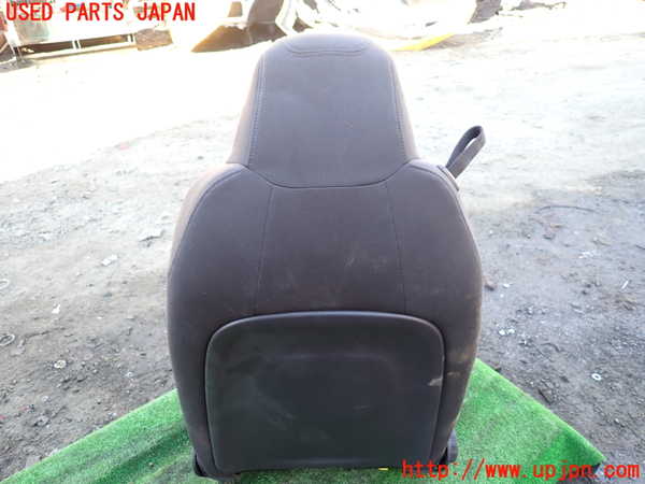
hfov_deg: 69.4
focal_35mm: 25
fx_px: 466
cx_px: 322
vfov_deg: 54.9
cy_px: 242
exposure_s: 1/80
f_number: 2
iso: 100
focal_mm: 4.5
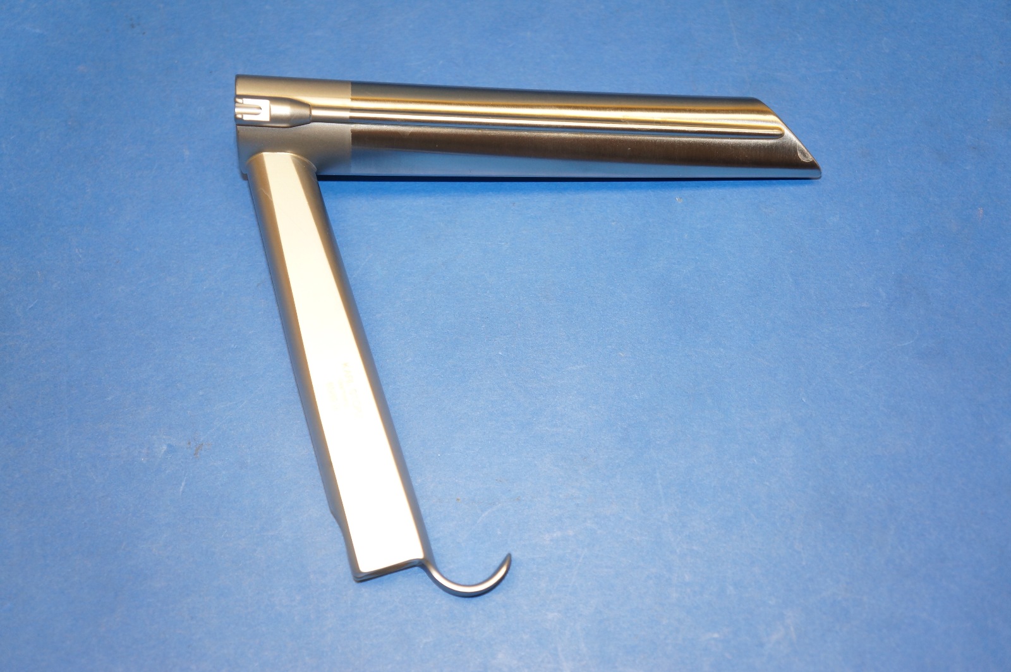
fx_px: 1473
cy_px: 336
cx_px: 506
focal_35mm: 52
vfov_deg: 25.7
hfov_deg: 37.9
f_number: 4.5
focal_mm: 35
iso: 400
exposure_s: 1/60
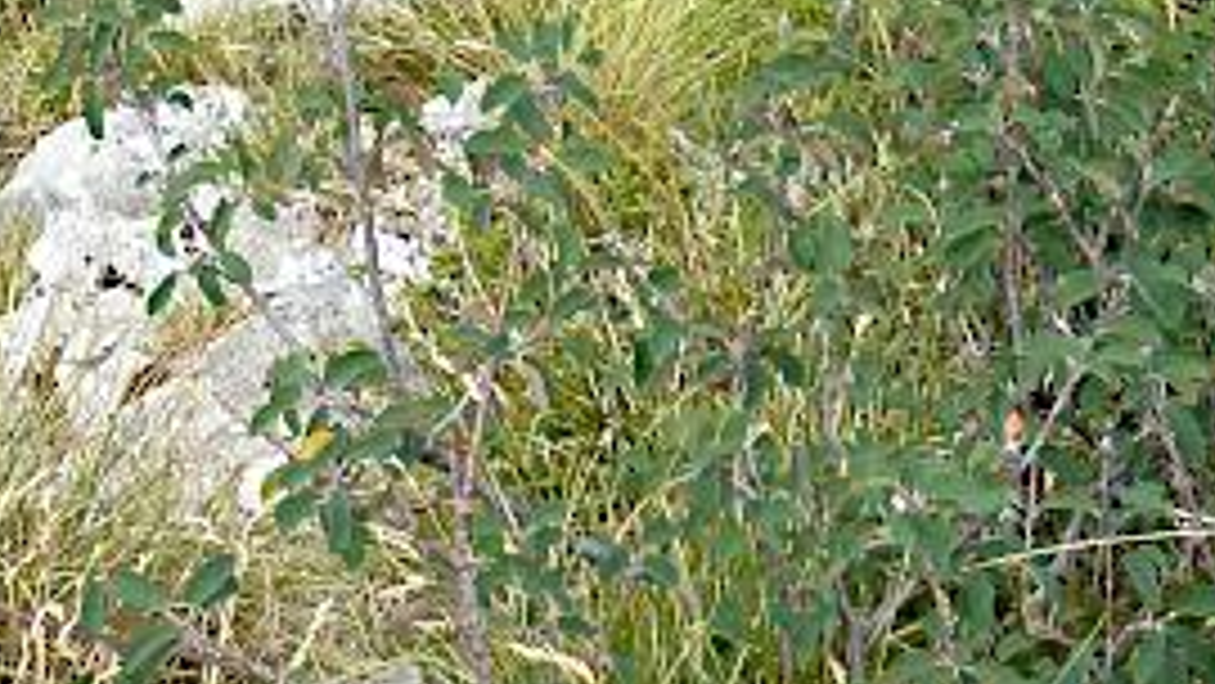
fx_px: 3899
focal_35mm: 121
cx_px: 284
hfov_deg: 17.6
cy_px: -1210
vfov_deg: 8.7
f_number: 4
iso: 80
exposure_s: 1/200
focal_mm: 4.1
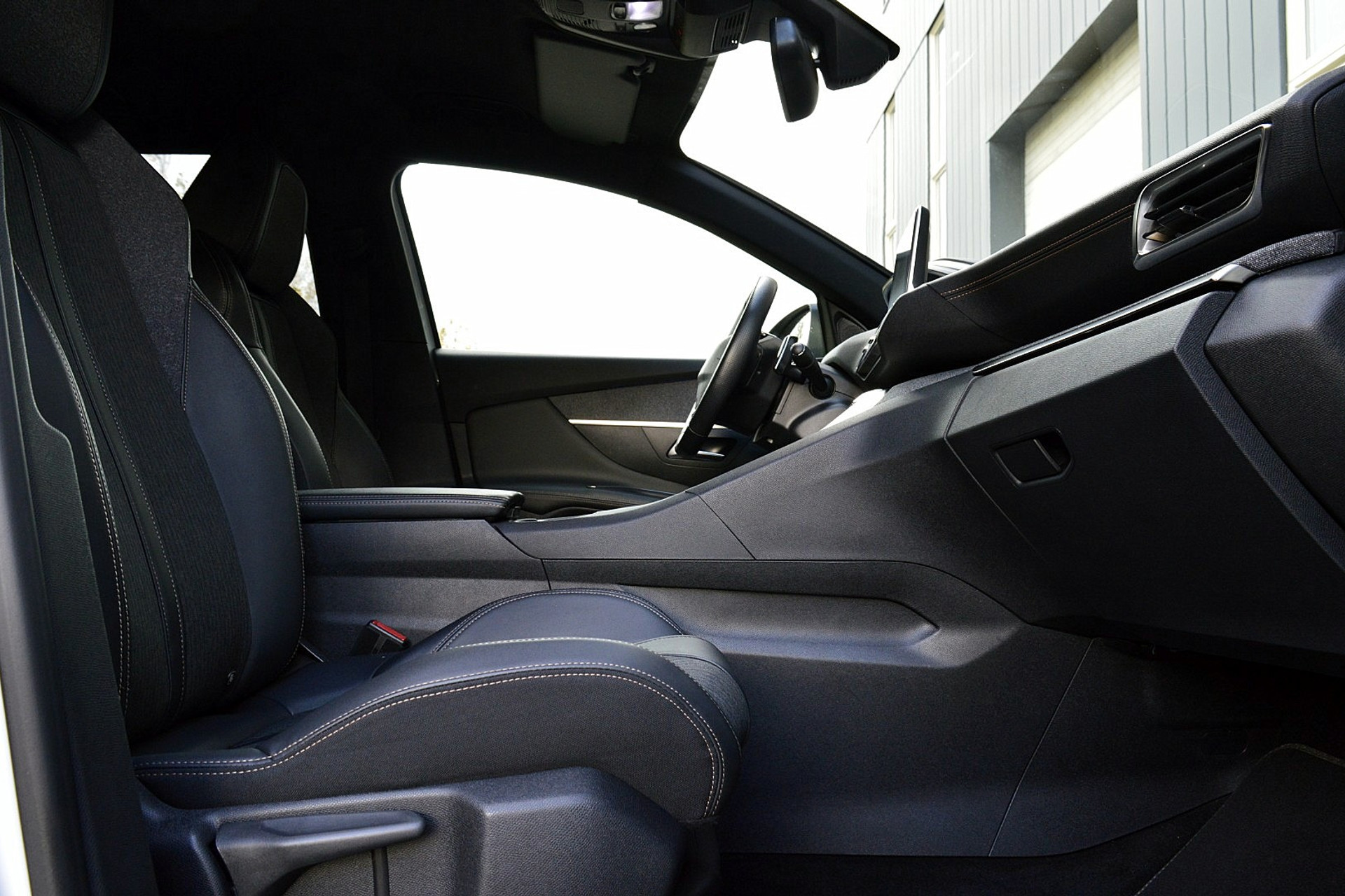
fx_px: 1009
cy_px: 448
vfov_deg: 47.9
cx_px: 672
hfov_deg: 67.4
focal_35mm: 27
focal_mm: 18
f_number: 8
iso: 800
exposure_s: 1/60
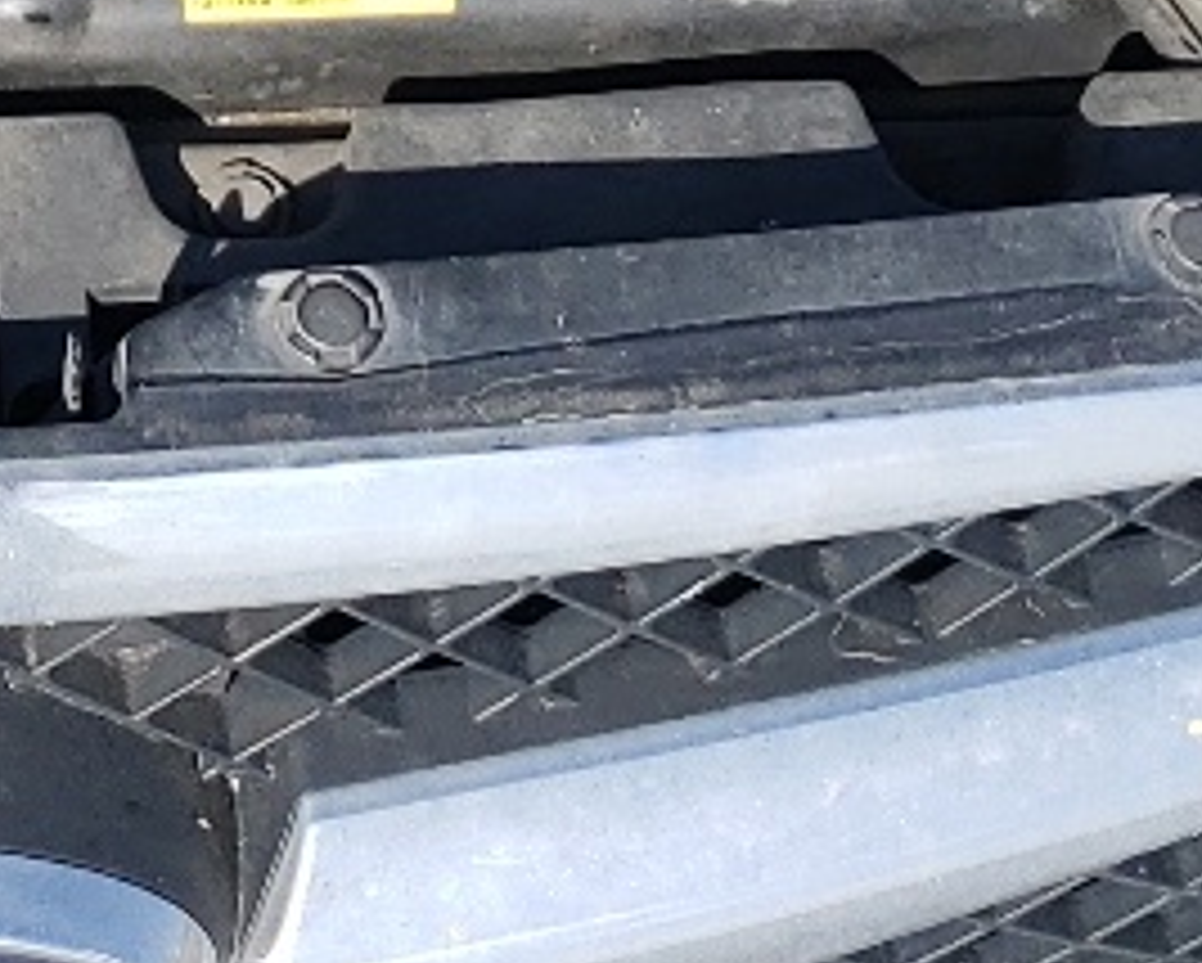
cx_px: -162
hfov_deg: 12.4
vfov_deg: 9.6
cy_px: -828
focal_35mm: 152
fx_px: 5411
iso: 50
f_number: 1.5
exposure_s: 1/2000
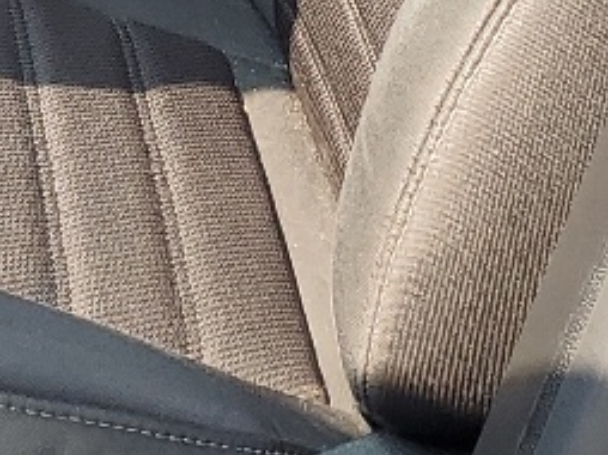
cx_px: -462
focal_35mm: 164
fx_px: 2878
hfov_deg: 11.3
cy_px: -412
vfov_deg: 8.6
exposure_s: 1/345
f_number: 1.5
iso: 50
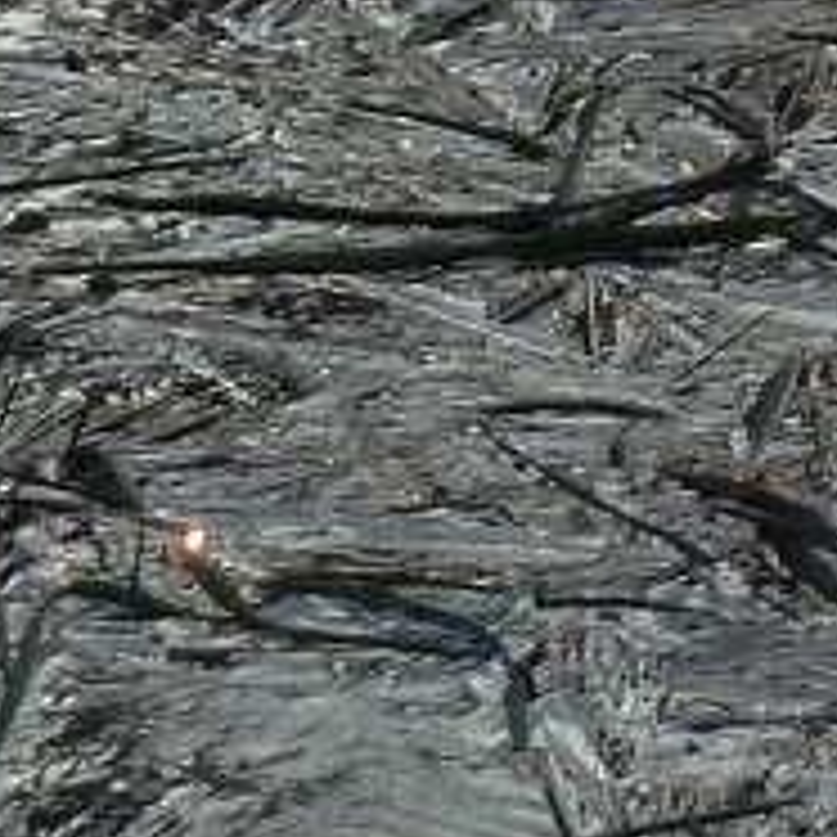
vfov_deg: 1.2
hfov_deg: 1.2
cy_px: -346
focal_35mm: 1456
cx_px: 1449
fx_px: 39830
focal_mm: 49.2
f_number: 4.9
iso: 160
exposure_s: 1/125
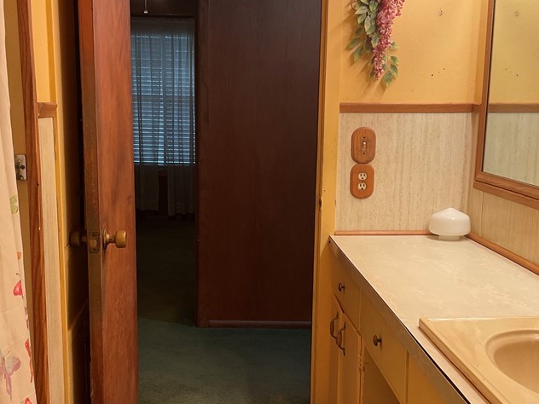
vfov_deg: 30.8
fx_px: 732
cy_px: 240
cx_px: 241
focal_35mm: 47
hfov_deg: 40.4
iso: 40
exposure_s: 1/60
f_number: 1.8
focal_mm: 3
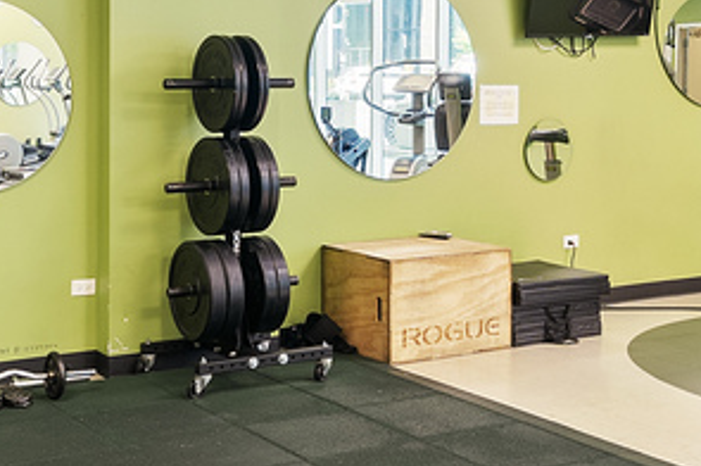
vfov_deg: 20.2
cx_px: 314
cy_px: 48
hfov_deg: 30.5
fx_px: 1284
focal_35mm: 66
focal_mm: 12
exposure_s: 2.5
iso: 500
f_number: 8
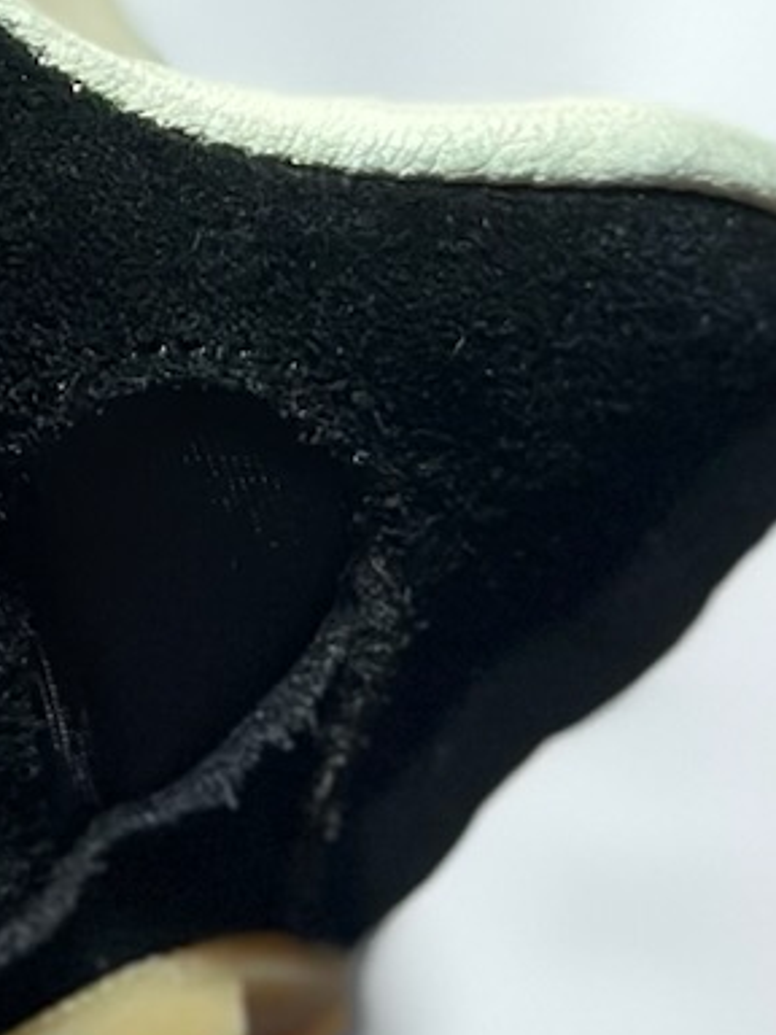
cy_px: -911
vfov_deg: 7.5
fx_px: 7652
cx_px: -854
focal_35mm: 256
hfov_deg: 5.7
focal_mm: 6.86
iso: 80
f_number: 1.78
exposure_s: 1/235
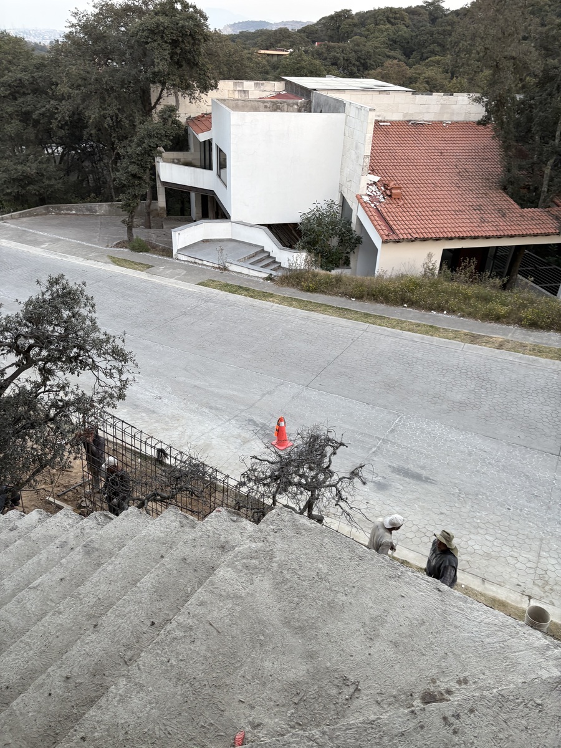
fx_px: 562
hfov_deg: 53.1
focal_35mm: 26
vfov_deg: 67.3
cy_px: 374
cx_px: 280
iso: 125
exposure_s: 1/122
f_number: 1.6
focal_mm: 5.96
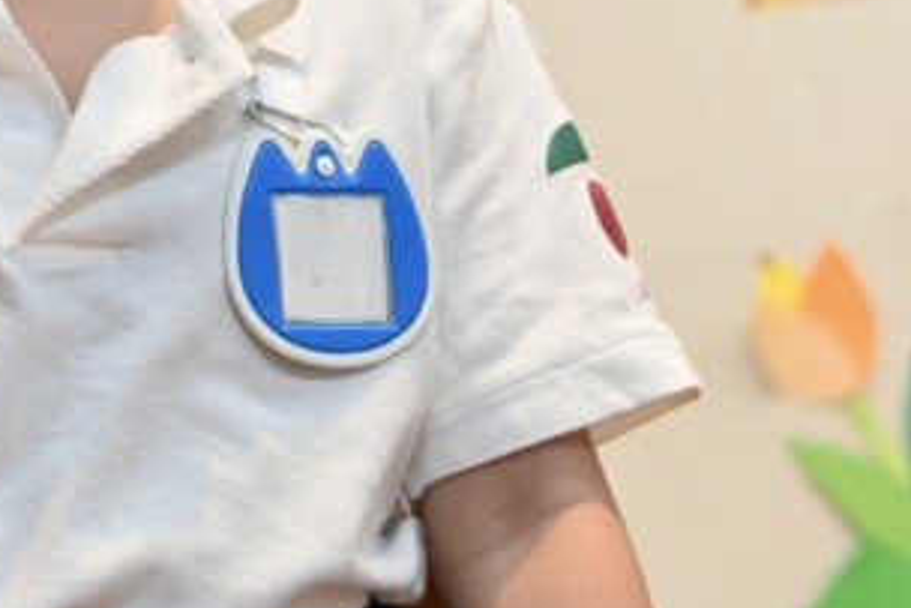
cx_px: -21
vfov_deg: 6.5
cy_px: -383
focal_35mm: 207
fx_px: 5240
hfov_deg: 9.9
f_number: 4
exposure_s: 1/125
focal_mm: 35
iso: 640
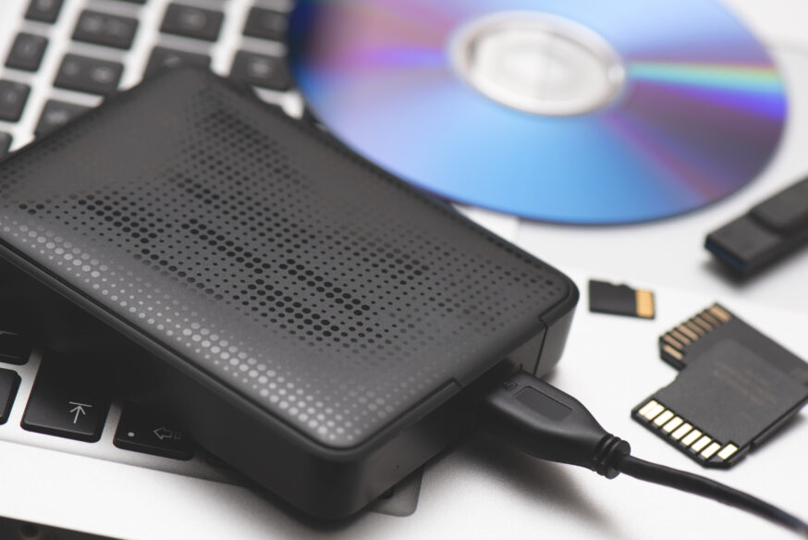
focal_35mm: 123
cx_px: 422
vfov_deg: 11.2
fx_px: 2762
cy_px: 286
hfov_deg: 16.6
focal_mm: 105
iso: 250
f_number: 6.3
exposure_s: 1/100
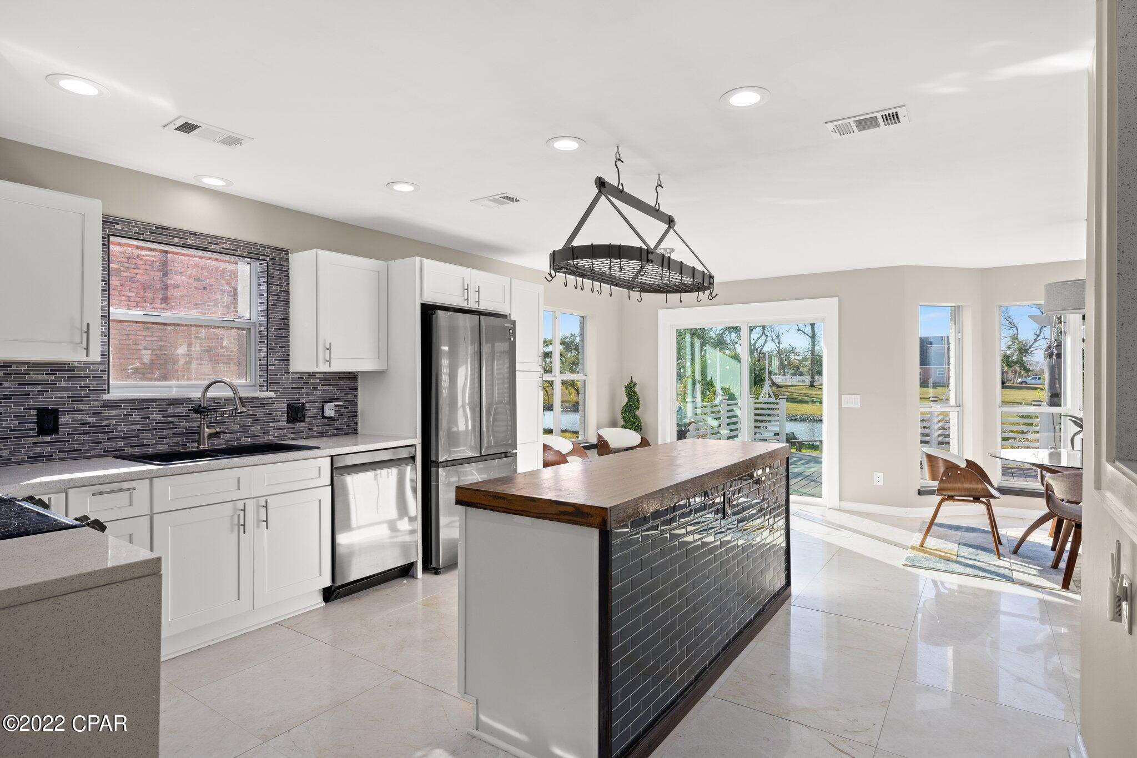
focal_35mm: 19
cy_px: 379
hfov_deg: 86.9
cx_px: 568
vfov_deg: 64.5
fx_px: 600
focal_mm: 19
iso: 500
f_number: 8
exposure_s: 1/40
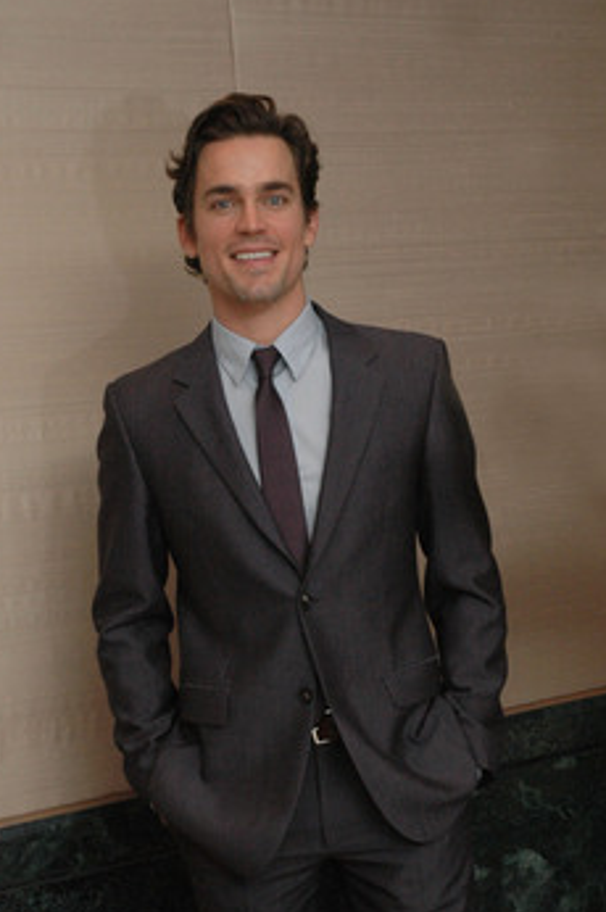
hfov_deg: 22.9
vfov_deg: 33.9
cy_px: 506
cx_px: 290
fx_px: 1493
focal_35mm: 59
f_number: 10
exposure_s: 1/160
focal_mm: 34
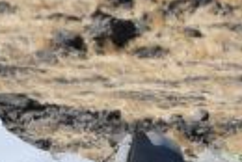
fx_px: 3567
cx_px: 452
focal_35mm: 530
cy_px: 185
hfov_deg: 3.9
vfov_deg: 2.6
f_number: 8
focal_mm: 72
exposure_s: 1/320
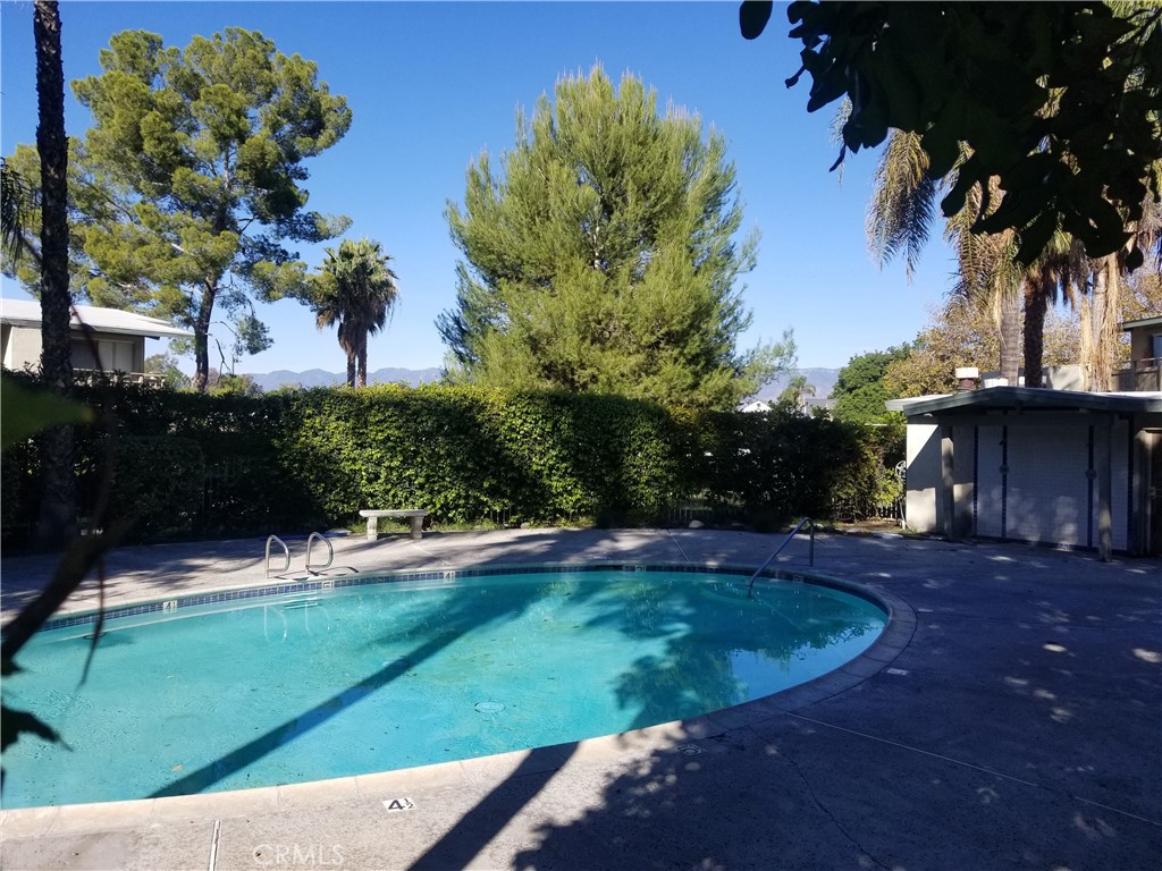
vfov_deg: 53.1
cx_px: 581
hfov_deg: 67.3
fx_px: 873
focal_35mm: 26
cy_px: 436
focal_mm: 4.3
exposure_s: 1/1836
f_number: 1.7
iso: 50
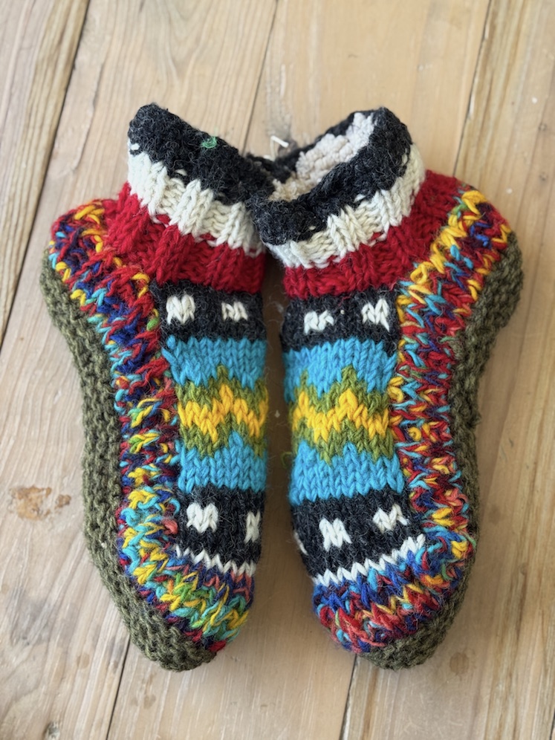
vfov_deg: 39.7
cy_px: 370
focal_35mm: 48
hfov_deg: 30.3
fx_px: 1026
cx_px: 278
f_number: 1.78
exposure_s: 1/121
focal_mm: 6.76
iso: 80
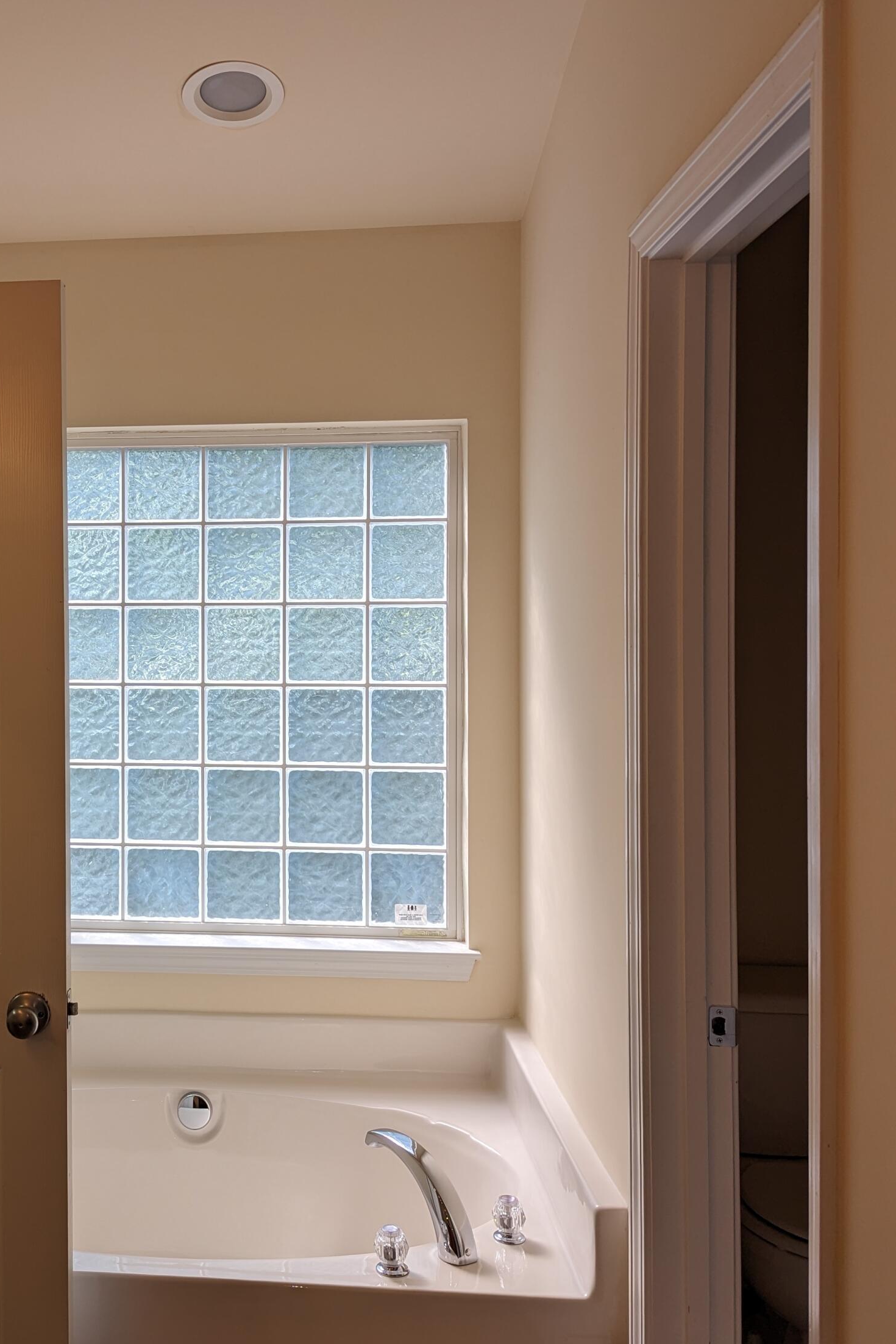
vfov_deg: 55.8
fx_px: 1269
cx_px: 137
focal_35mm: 34
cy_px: 677
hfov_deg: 37.0
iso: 48
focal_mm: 6.81
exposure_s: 1/120
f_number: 1.85
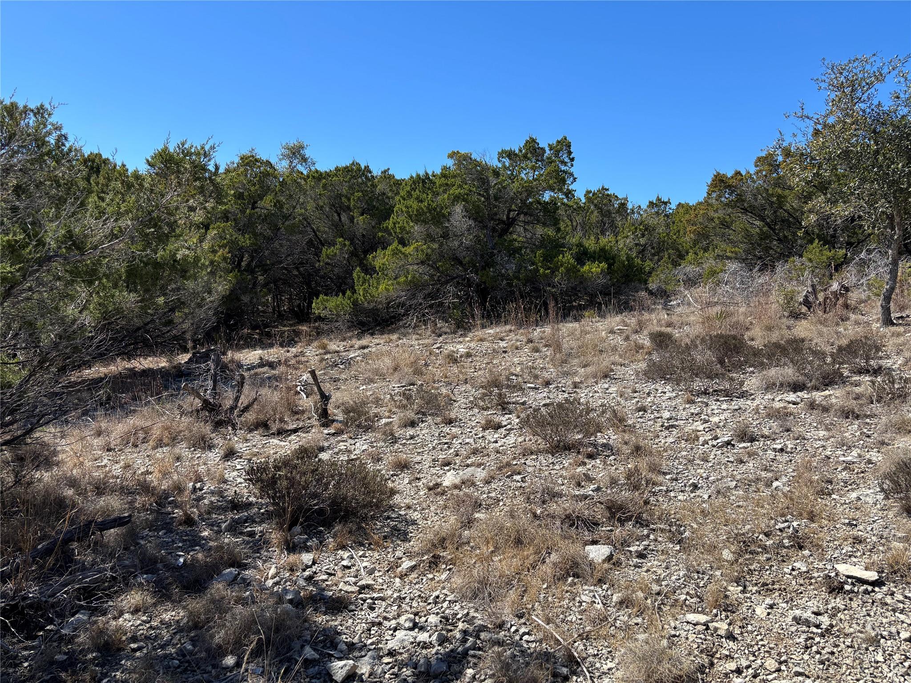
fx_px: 684
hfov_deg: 67.3
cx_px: 456
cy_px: 342
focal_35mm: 26
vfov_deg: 53.1
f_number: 1.6
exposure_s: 1/2151
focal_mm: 5.96
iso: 50
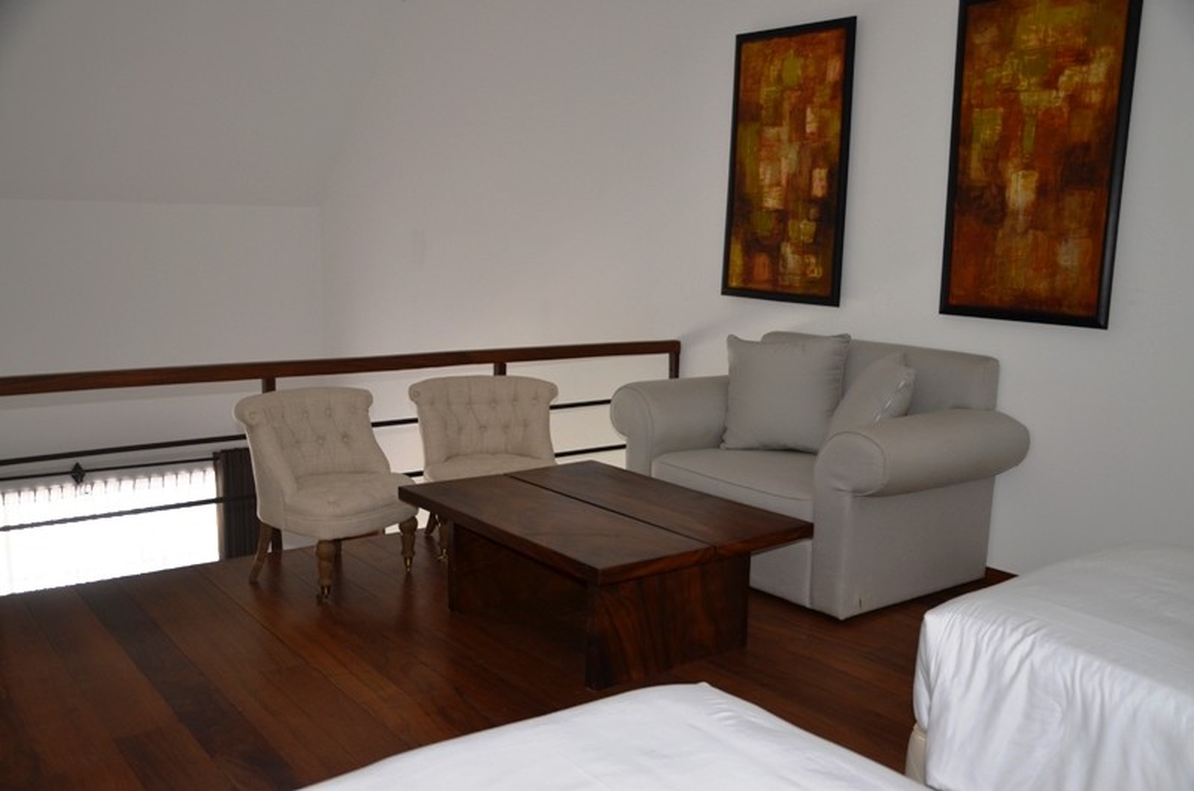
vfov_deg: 39.8
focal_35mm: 33
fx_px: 1092
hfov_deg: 57.3
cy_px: 396
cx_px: 597
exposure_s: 1/80
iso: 400
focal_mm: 22
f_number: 3.8
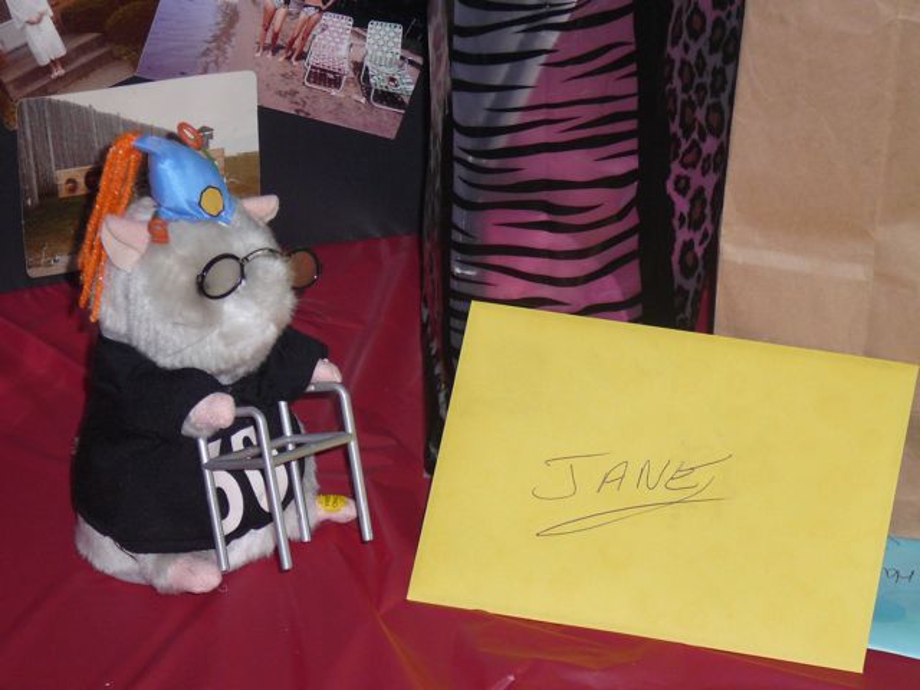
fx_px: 3641
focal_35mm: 137
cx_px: 460
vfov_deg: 10.8
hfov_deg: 14.4
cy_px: 345
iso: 160
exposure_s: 1/30
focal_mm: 20.4
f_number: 4
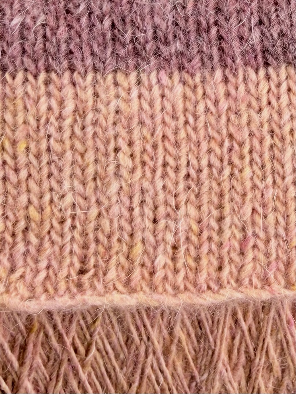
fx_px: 274
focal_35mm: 24
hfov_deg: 56.8
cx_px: 148
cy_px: 197
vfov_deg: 71.6
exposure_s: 1/238
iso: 40
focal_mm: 2.22
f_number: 2.2
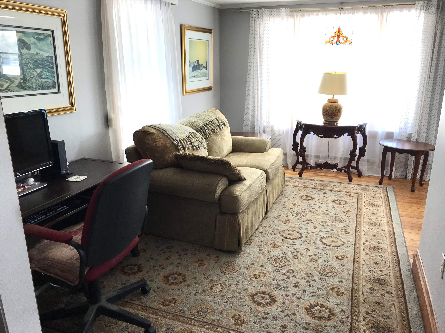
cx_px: 222
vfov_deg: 49.7
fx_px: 360
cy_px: 166
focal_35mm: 28
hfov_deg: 63.4
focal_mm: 3.99
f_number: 1.8
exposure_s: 1/120
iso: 32
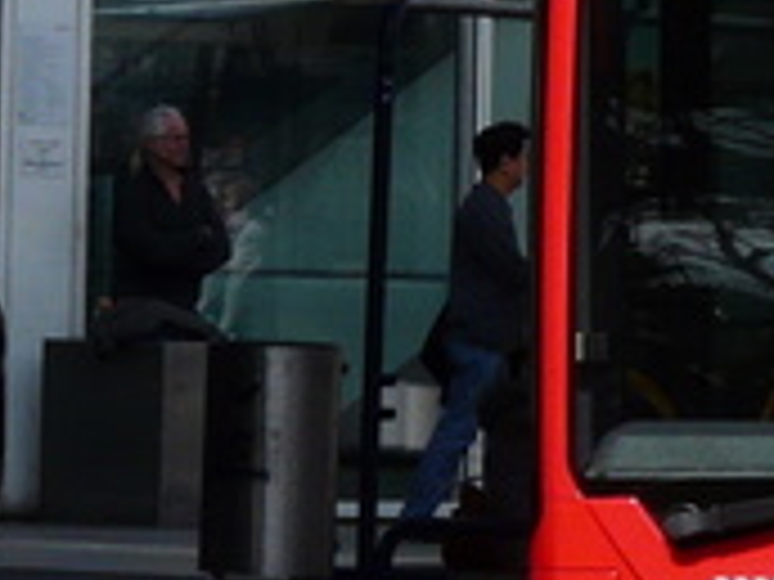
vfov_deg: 2.3
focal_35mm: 651
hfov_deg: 3.0
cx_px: 1863
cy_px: 396
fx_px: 14556
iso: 100
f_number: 5.6
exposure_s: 1/400
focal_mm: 18.3
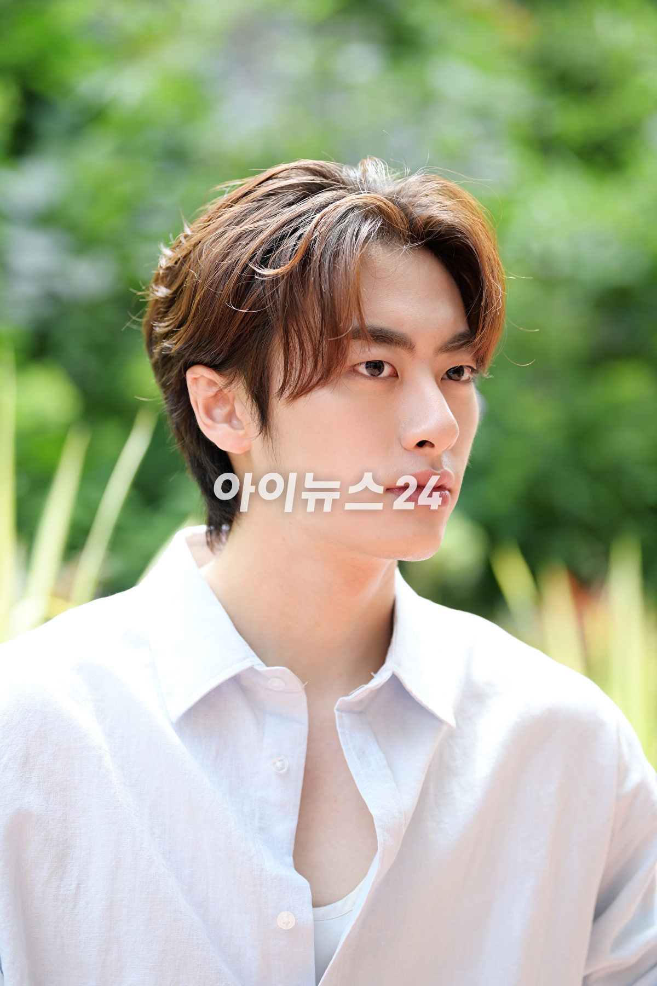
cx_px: 328
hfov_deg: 11.4
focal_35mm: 120
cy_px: 493
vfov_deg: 17.1
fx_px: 3285
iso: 250
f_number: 2.8
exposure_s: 1/400
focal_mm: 120
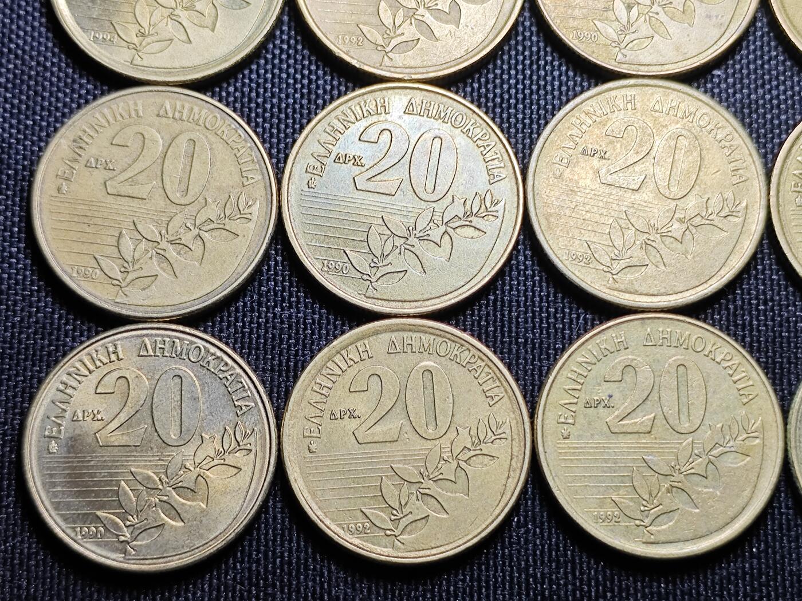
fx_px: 1645
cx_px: 401
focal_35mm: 71
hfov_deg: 27.4
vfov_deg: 20.7
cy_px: 300
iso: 64
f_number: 1.6
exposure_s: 1/100
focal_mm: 5.84
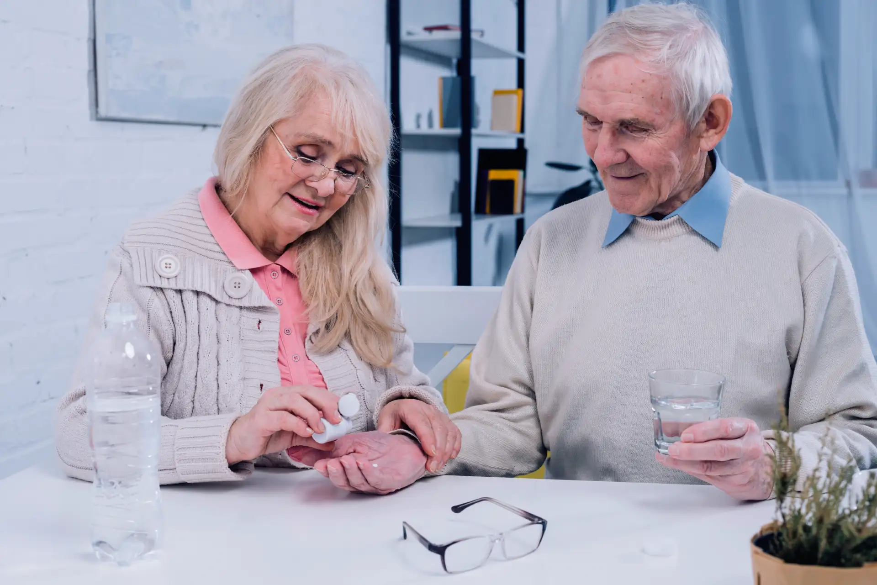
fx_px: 1218
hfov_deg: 39.6
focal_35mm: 50
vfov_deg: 27.0
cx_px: 438
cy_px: 292
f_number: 6.3
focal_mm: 50
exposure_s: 1/160
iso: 100
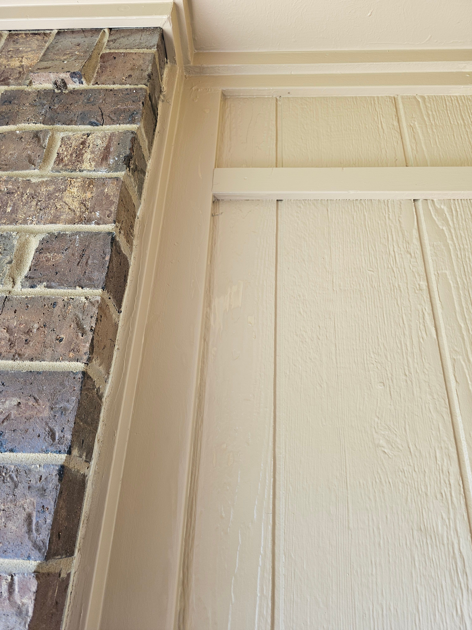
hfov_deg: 58.9
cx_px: 236
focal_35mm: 23
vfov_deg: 73.9
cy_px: 315
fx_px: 418
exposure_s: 1/180
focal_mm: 6.3
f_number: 1.7
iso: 80
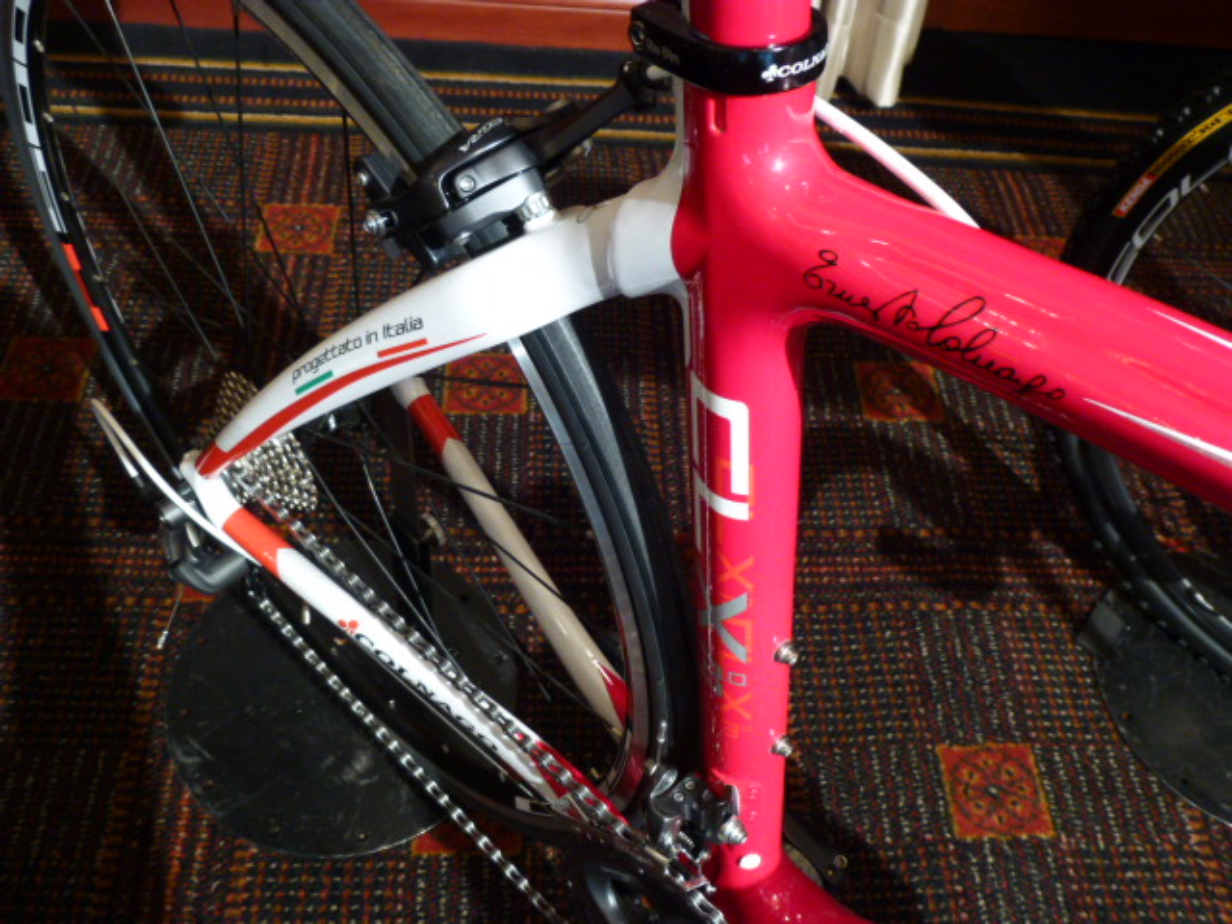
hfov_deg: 58.4
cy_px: 462
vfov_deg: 45.4
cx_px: 616
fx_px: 1103
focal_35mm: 31
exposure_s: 1/20
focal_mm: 5.6
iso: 400
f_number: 3.4
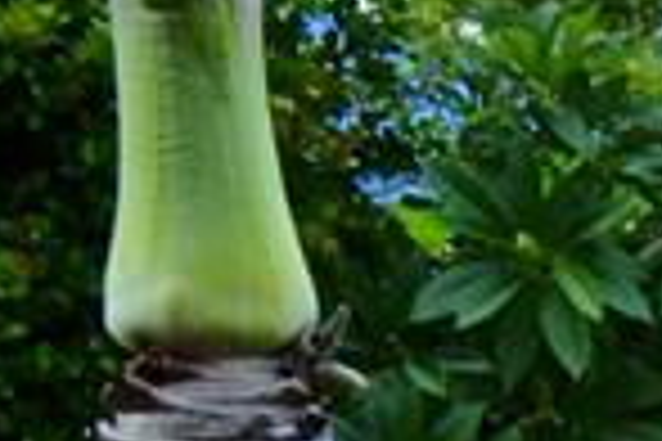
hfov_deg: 8.6
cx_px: 2139
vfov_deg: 6.5
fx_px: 3457
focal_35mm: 188
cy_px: 1449
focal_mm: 18
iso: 400
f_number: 5.6
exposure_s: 1/125
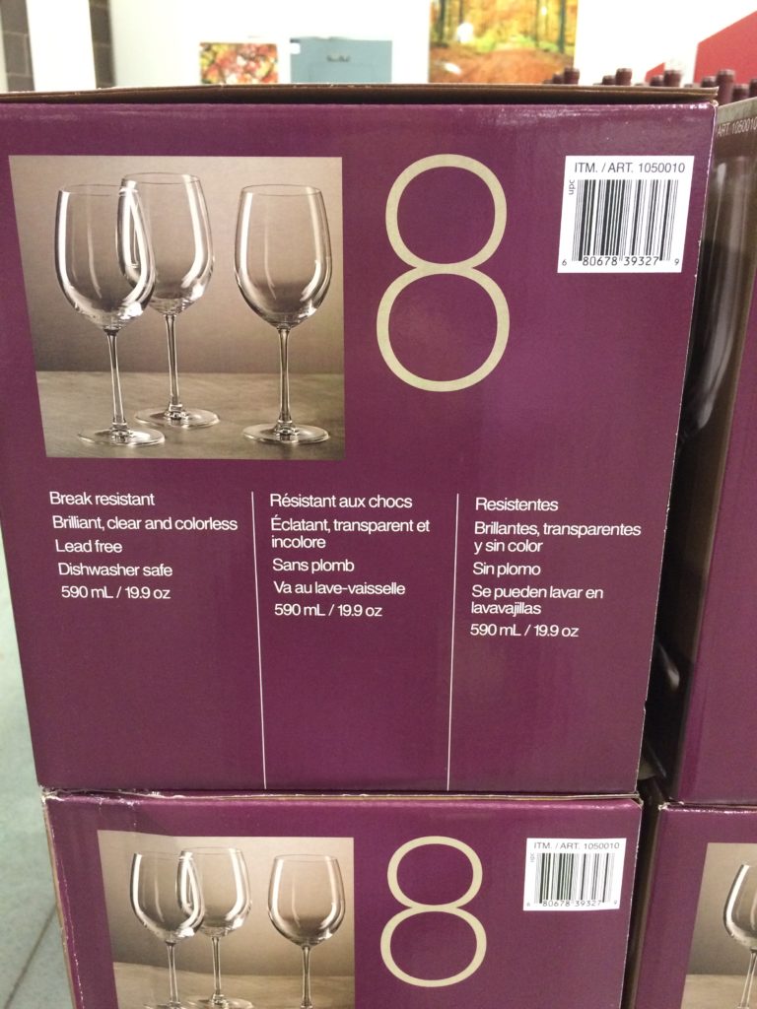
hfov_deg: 48.2
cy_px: 504
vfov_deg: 61.7
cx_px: 378
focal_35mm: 29
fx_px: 846
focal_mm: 4.15
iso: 250
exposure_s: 1/30
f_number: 2.2
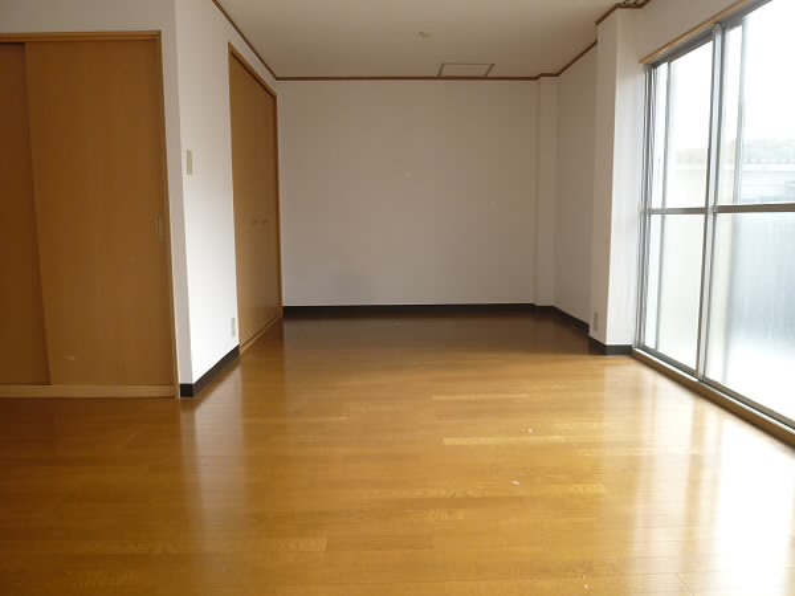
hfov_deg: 69.4
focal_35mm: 25
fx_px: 574
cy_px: 298
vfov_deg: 54.9
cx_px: 398
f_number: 2.8
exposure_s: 1/100
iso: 100
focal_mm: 4.5
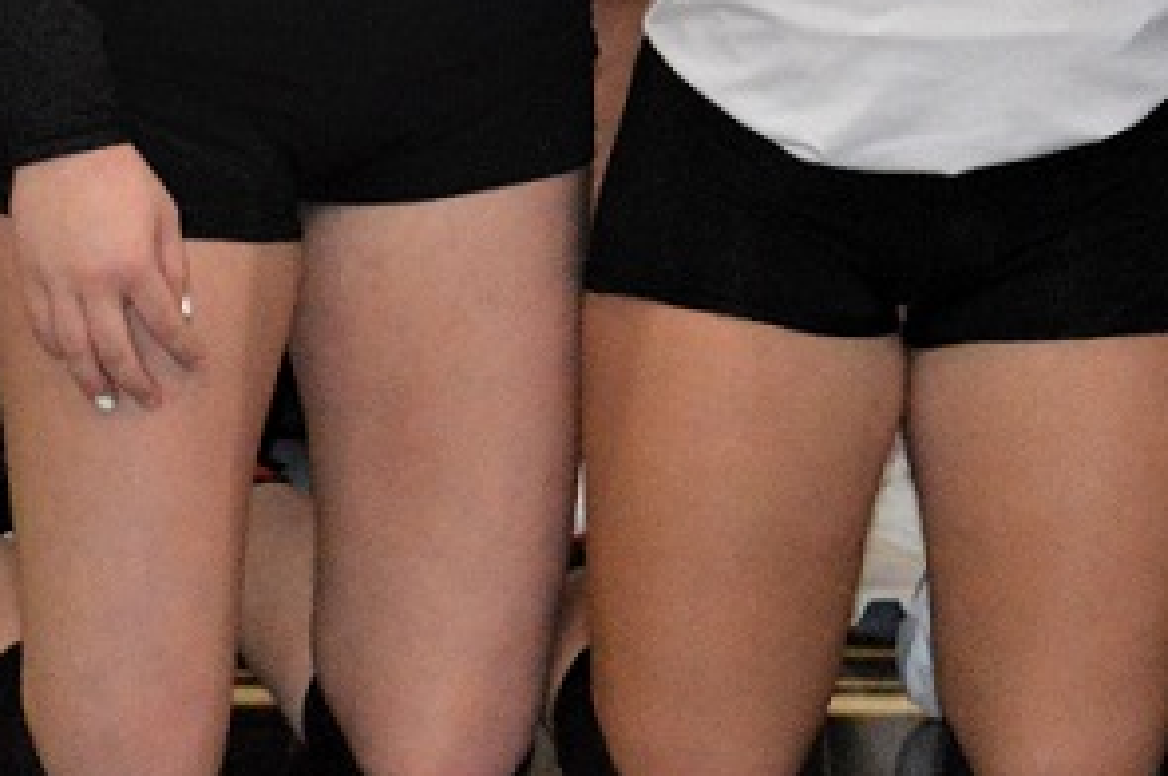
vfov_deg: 6.1
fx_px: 7231
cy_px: -453
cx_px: 1267
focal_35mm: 223
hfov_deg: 9.2
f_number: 5
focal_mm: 35
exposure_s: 1/60
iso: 3200
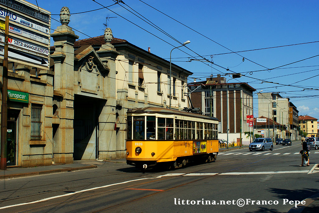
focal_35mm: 45
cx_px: 160
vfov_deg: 29.8
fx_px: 399
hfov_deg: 43.6
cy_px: 106
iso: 200
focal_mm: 30
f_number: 8
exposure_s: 1/640
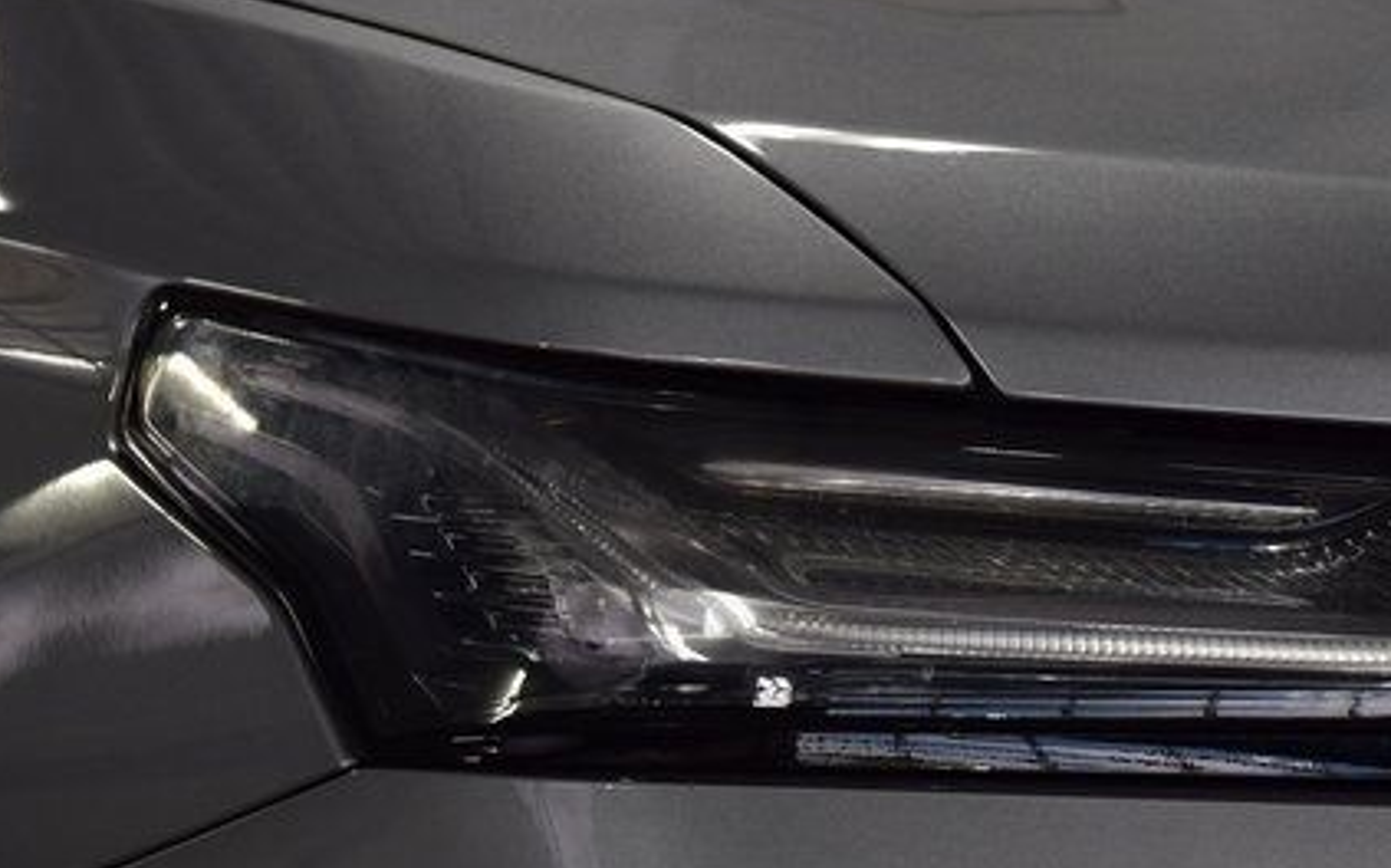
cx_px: 983
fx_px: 6139
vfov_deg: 8.1
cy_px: 607
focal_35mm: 162
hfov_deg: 12.9
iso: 400
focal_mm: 70
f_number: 7.1
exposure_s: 1/40
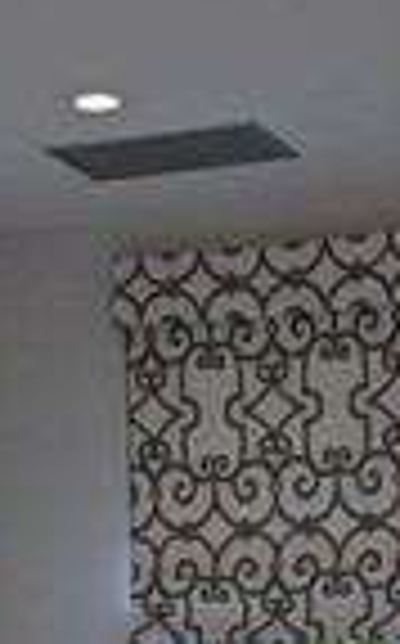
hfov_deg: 11.4
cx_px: 306
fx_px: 1994
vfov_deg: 16.5
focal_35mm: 114
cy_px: 993
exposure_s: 1/60
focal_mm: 6.81
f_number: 1.85
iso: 61
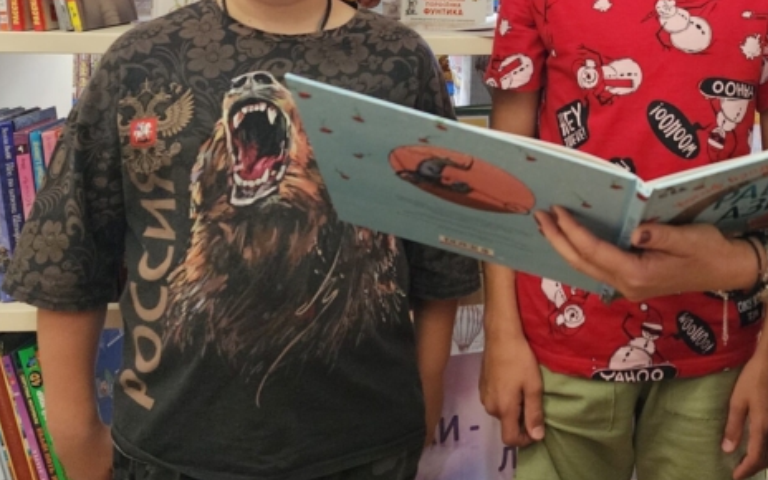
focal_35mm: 51
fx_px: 1067
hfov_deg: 38.2
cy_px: -33
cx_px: 606
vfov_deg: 23.9
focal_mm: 6.4
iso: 640
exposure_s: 1/100
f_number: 1.8
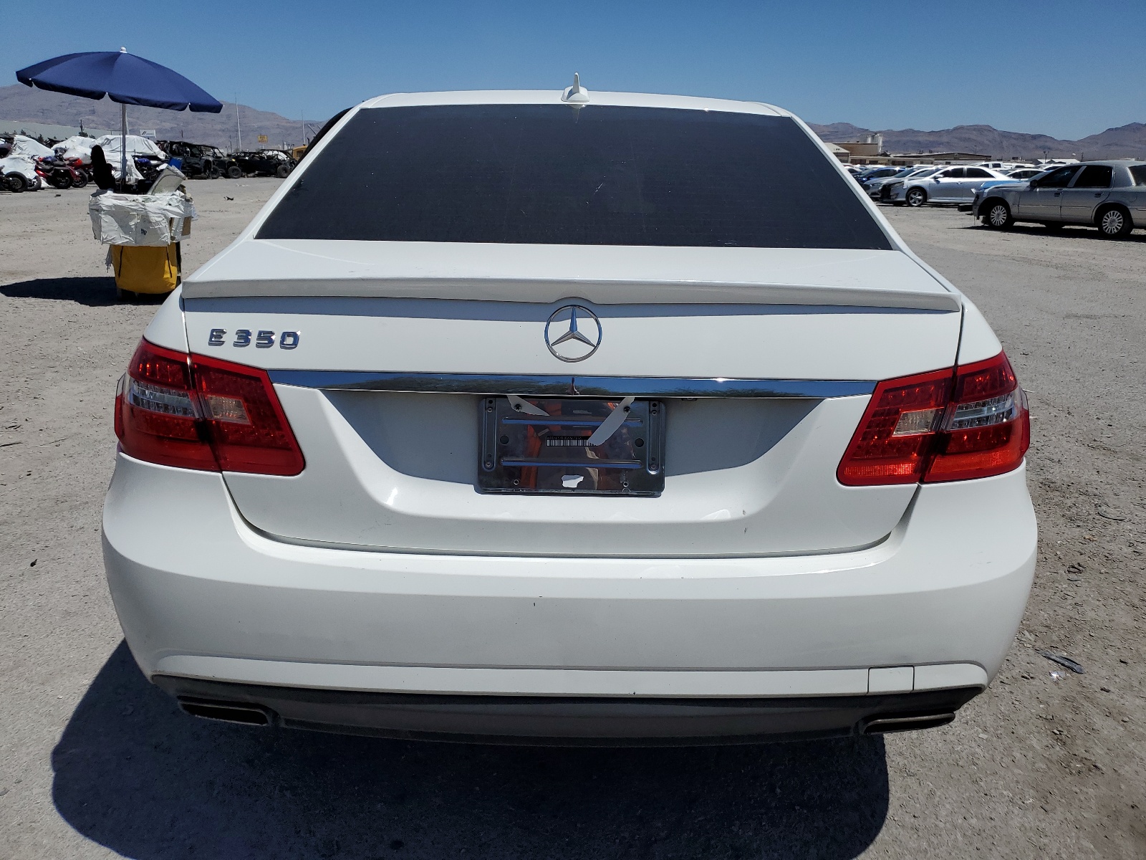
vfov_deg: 53.1
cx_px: 573
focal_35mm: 26
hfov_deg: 67.3
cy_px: 430
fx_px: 861
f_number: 1.5
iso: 51
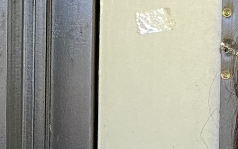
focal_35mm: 419
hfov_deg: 5.0
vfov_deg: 3.1
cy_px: 361
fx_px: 2719
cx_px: -26
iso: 50
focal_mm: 6
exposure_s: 1/122
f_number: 2
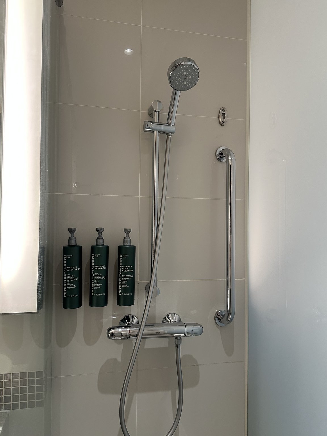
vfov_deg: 71.6
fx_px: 302
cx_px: 164
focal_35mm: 24
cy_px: 218
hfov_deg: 56.8
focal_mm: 6.86
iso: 250
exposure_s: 1/71
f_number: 1.78
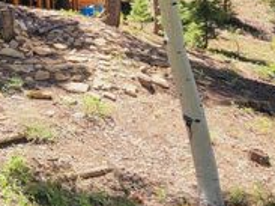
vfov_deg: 19.8
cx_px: -54
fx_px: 564
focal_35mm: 71
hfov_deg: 24.8
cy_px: -19
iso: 40
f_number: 1.8
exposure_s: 1/492
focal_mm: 5.4
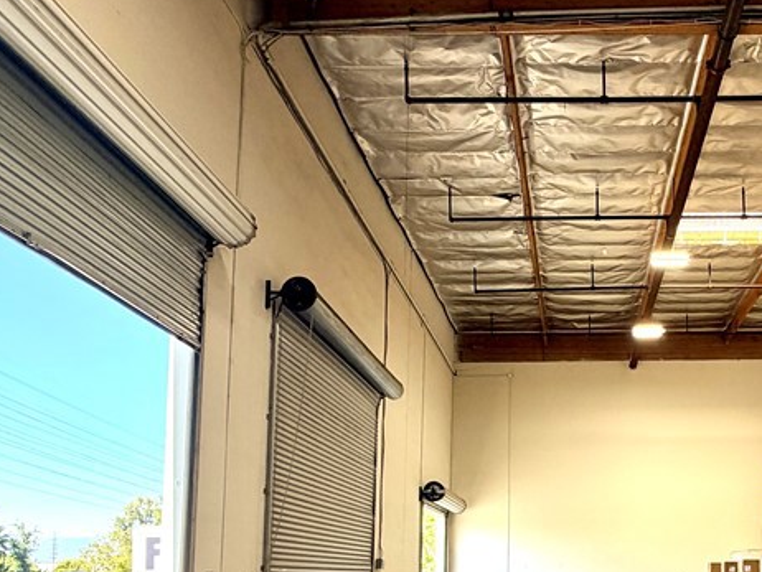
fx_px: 683
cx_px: 595
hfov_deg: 54.8
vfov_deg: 41.4
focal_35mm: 31
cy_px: 529
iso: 64
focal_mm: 2.22
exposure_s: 1/124
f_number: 2.2
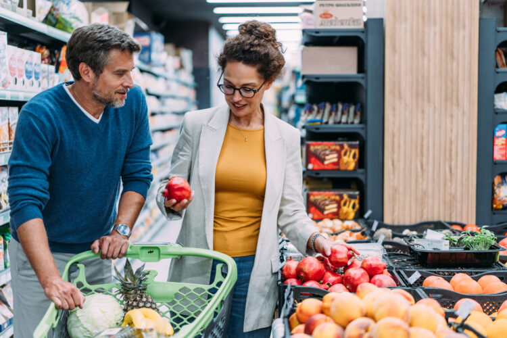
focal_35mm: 55
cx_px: 254
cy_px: 169
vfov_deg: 24.6
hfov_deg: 36.2
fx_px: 775
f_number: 1.8
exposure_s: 1/320
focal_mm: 55
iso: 800
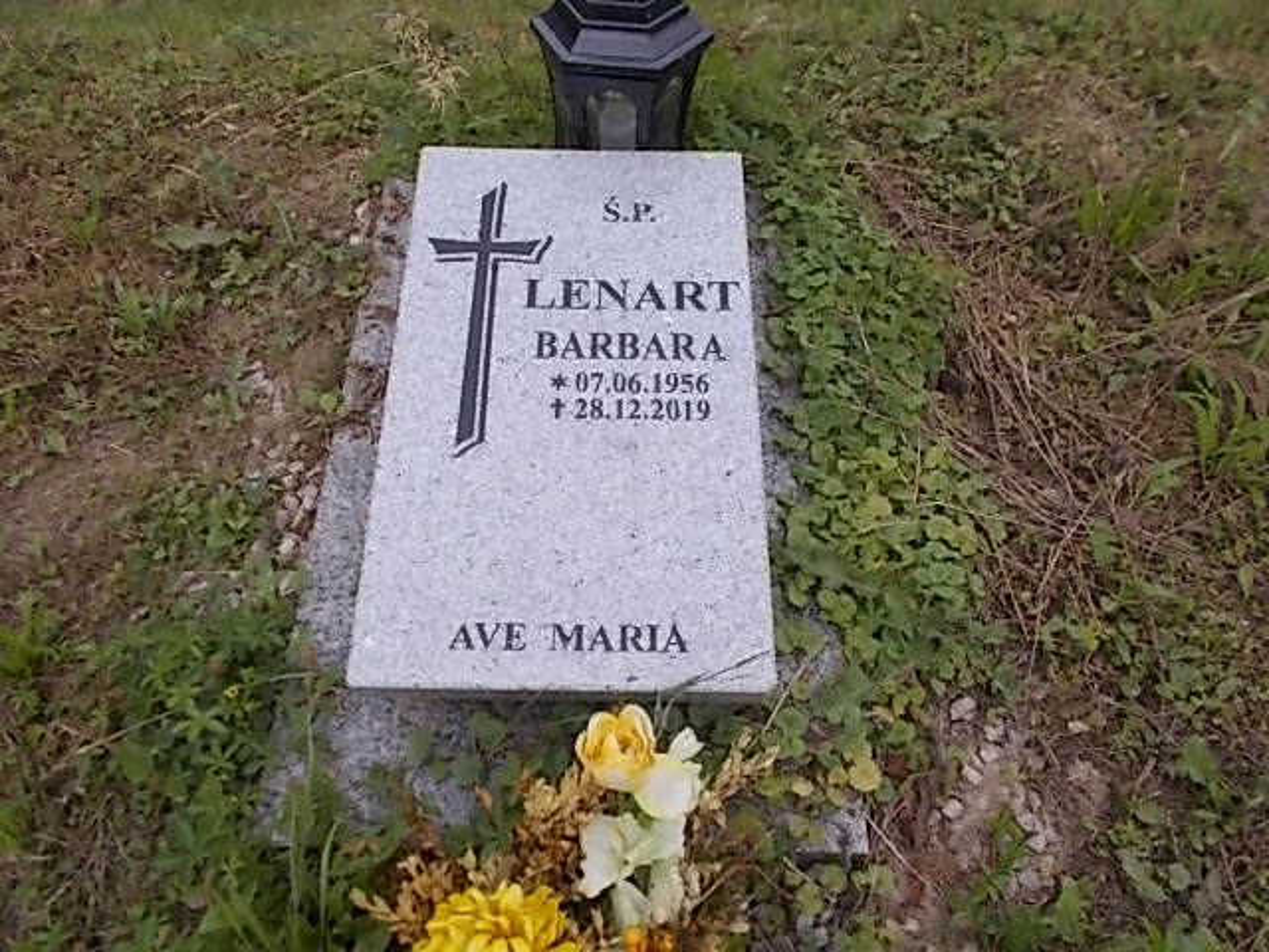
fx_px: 953
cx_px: 634
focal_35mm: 26
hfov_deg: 67.3
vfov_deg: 53.1
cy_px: 476
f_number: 8
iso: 80
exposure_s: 1/125
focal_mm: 4.6
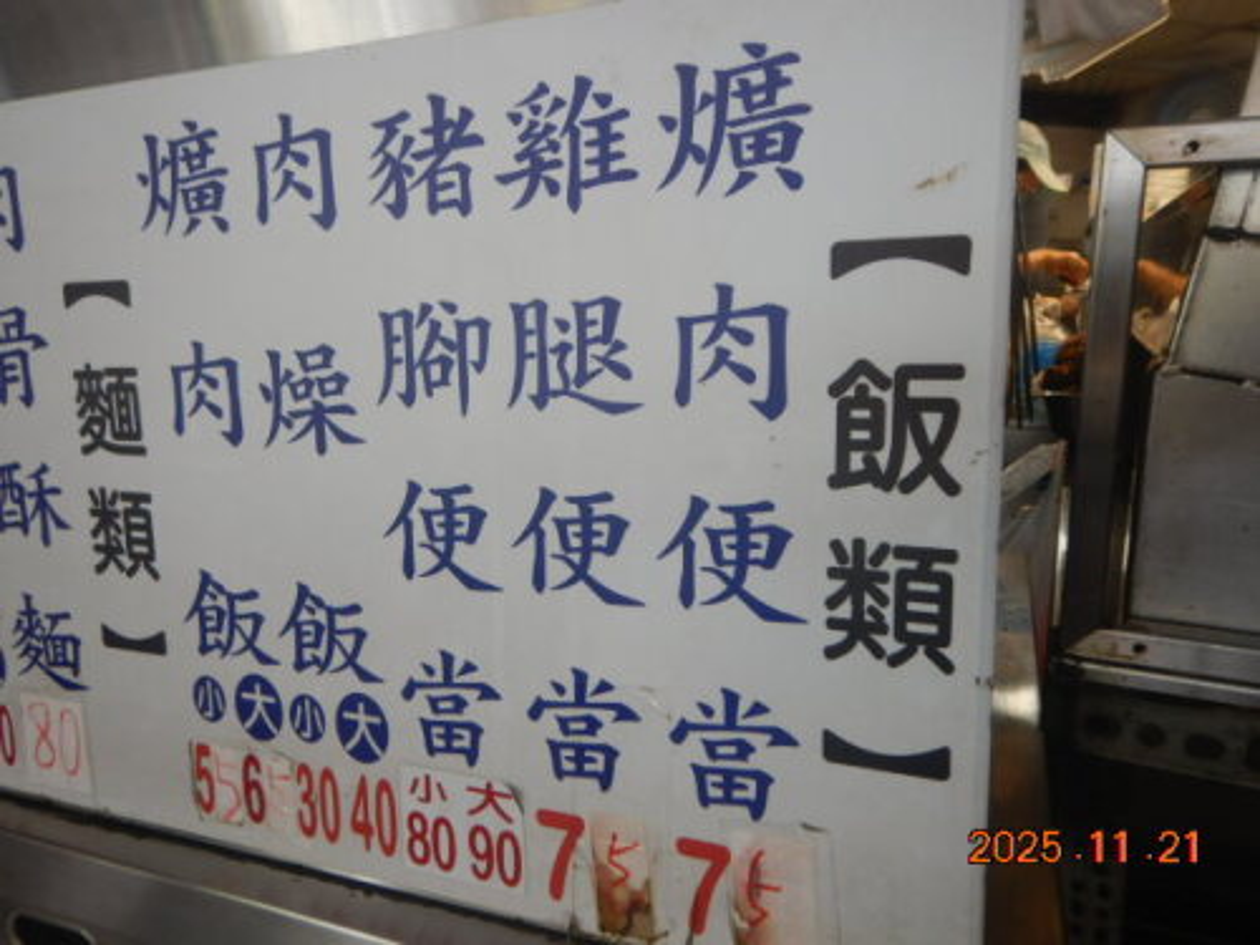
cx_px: 630
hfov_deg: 71.6
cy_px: 472
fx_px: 874
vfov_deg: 56.8
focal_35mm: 24
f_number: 2.8
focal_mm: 4.3
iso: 125
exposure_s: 1/30
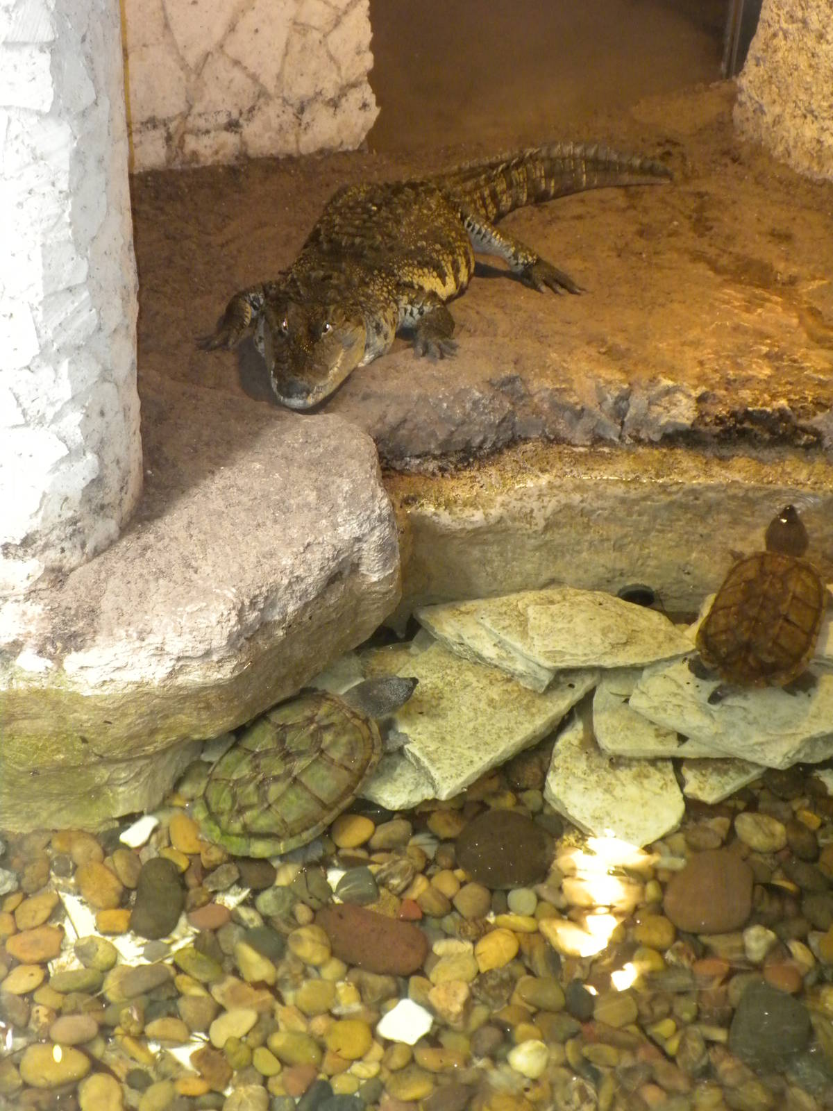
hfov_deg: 24.4
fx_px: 1925
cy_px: 556
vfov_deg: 32.2
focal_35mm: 60
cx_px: 416
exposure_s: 1/9.2
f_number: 4.7
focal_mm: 10.7
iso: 400
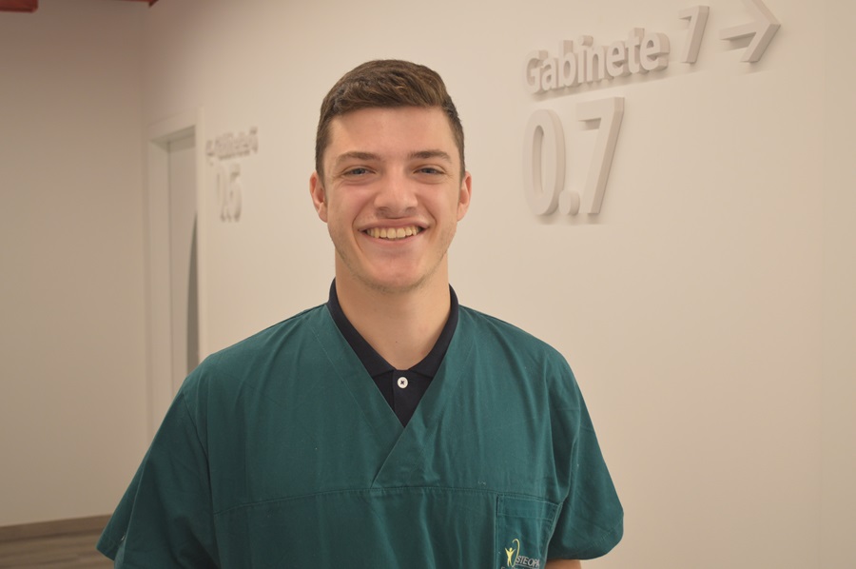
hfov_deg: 41.2
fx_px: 1140
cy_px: 284
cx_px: 428
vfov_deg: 28.0
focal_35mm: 48
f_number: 4.8
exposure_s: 1/15
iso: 400
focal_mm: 32
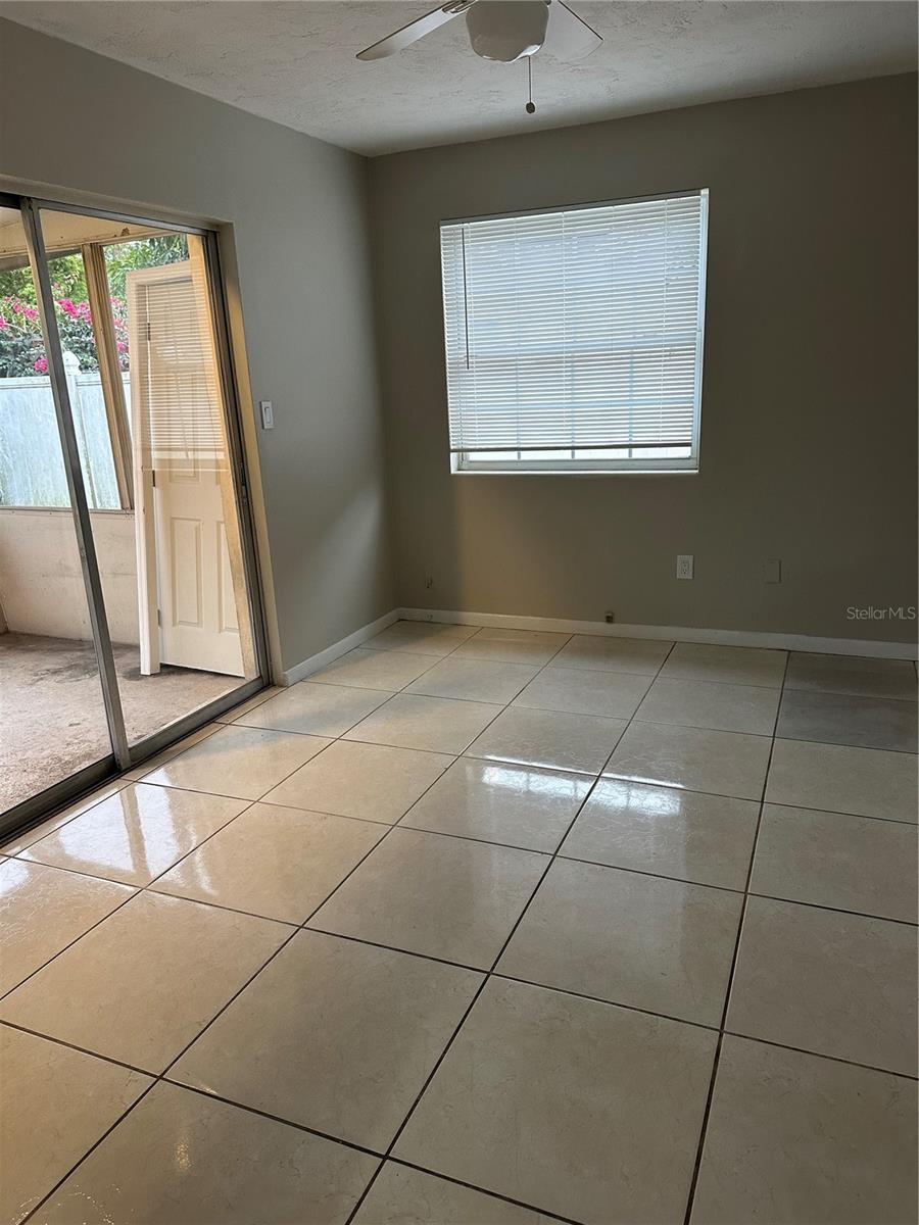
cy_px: 612
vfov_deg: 71.6
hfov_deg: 56.8
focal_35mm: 24
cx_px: 460
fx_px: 850
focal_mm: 6.86
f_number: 1.78
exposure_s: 1/60
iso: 250
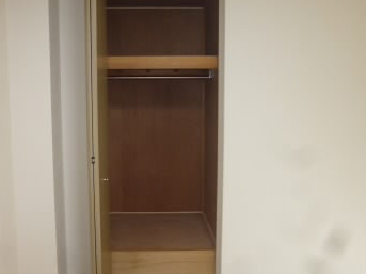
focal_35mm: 34
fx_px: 359
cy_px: 143
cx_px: 156
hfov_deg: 53.8
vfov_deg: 41.8
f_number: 3.1
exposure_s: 1/60
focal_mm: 4.5
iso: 400
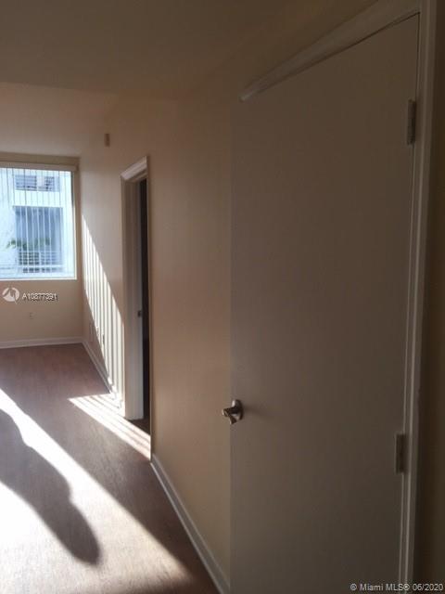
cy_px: 297
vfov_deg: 61.7
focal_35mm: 29
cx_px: 222
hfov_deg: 48.2
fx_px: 497
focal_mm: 4.15
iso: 32
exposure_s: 1/293
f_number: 2.2
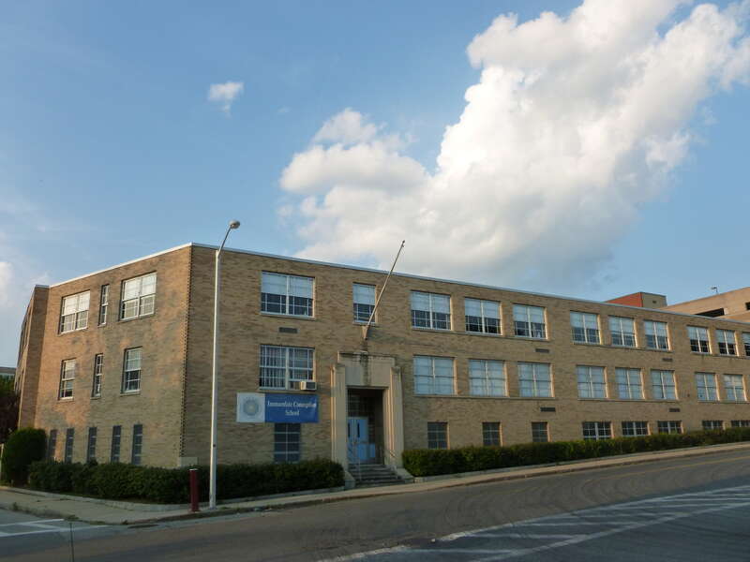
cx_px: 375
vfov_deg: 49.7
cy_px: 281
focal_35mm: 28
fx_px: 607
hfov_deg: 63.4
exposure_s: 1/500
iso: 160
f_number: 3.3
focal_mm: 5
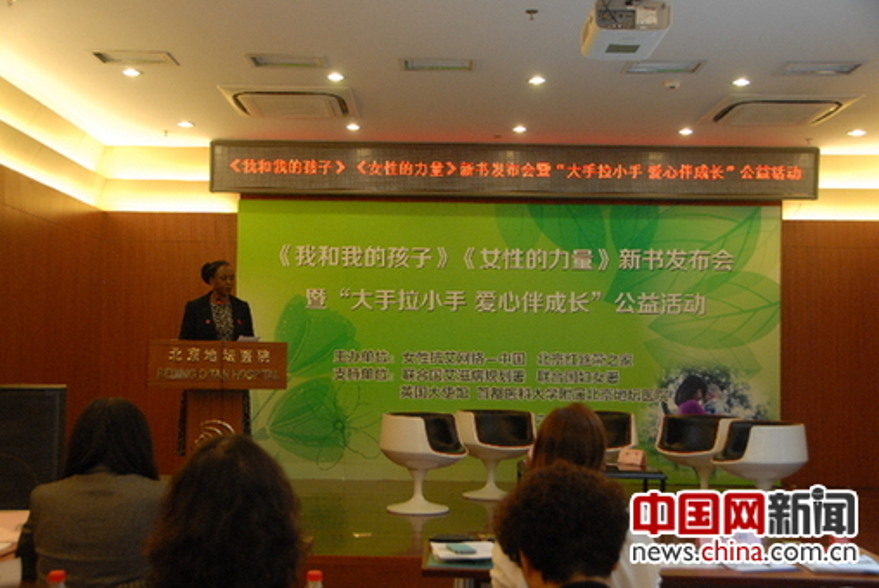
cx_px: 440
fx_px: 1027
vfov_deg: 32.0
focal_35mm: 42
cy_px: 294
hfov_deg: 46.4
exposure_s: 1/45
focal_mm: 28
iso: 640
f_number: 4
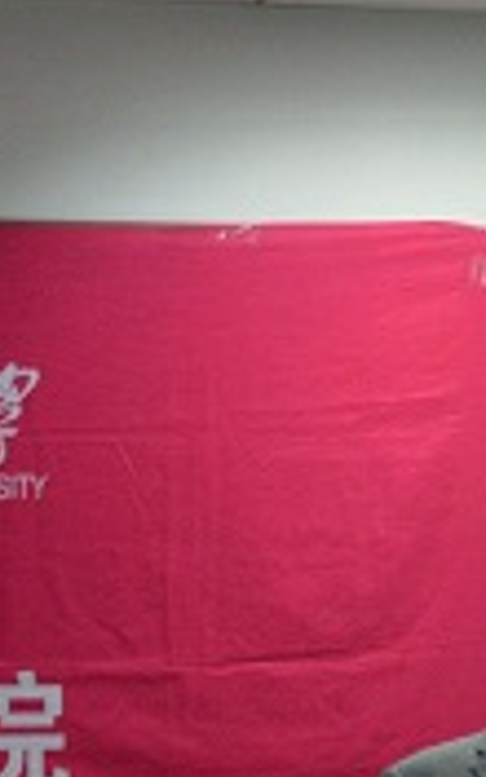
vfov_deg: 11.1
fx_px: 3970
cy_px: 806
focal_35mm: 187
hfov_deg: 6.6
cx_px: 1193
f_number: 4
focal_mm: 27
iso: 1000
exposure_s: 1/25
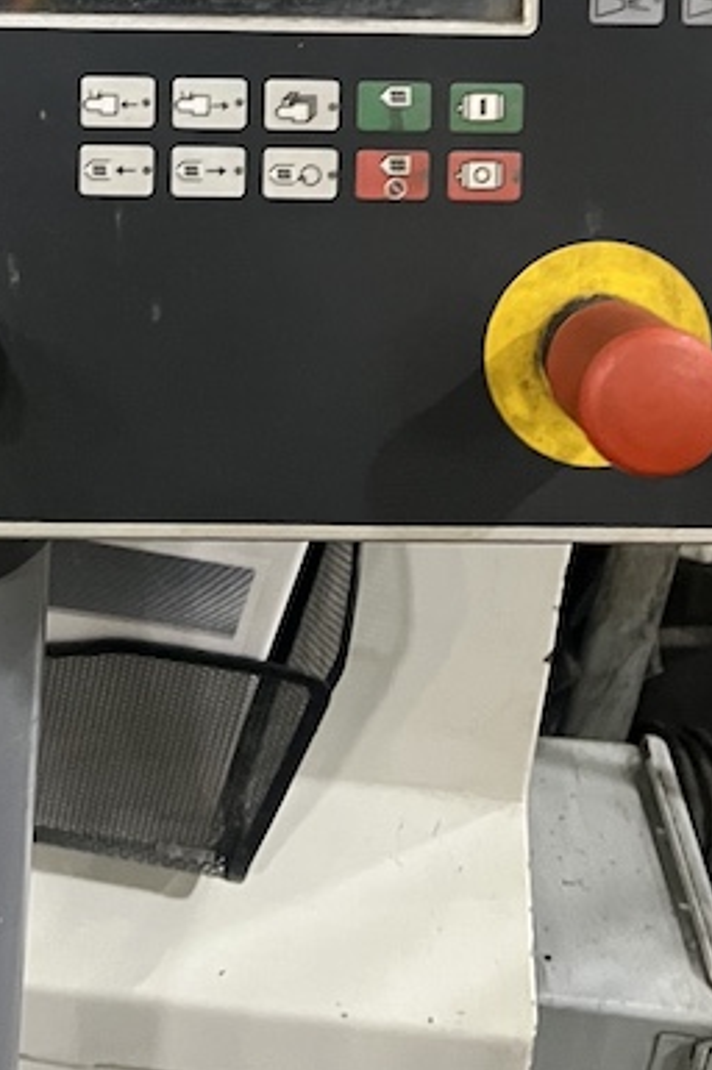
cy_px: -147
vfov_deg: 25.7
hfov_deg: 18.0
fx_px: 2140
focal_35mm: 72
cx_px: -128
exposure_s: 1/40
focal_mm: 5.7
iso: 500
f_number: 1.5
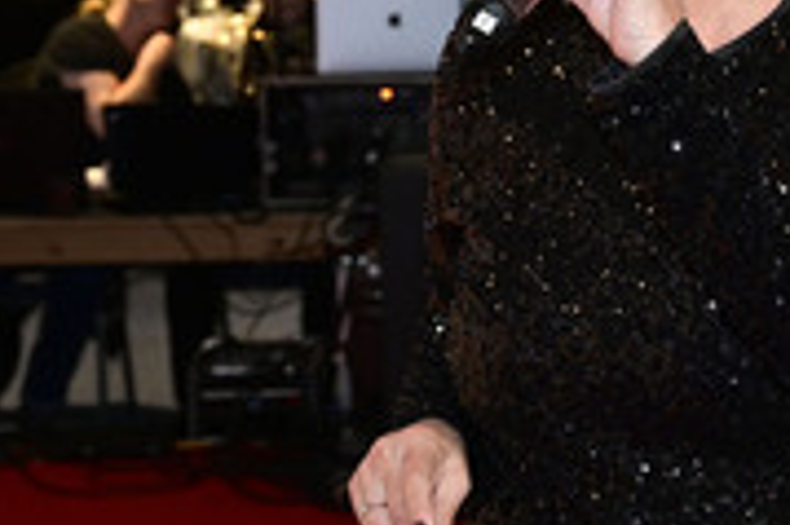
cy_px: 115
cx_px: 642
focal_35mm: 111
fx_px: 2434
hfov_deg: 18.3
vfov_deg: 12.3
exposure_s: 1/200
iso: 3200
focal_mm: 44
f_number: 5
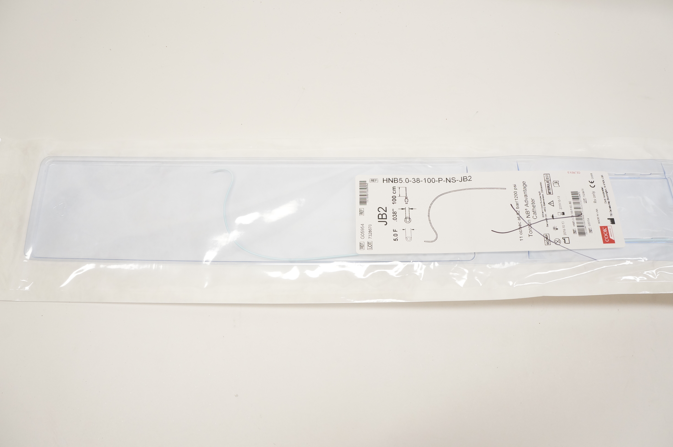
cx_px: 336
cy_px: 224
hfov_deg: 67.4
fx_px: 504
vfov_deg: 47.8
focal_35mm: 27
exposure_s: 1/125
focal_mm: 18
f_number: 7.1
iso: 800
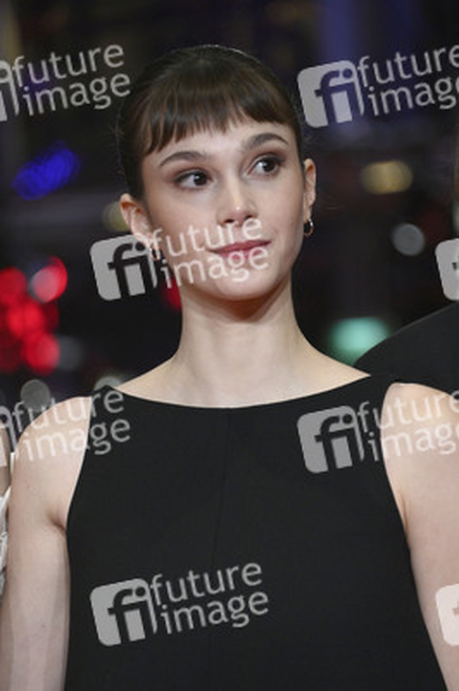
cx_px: 230
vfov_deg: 8.2
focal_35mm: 250
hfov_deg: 5.5
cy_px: 346
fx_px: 4789
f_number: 5.6
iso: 5000
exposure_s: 1/250
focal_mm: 250
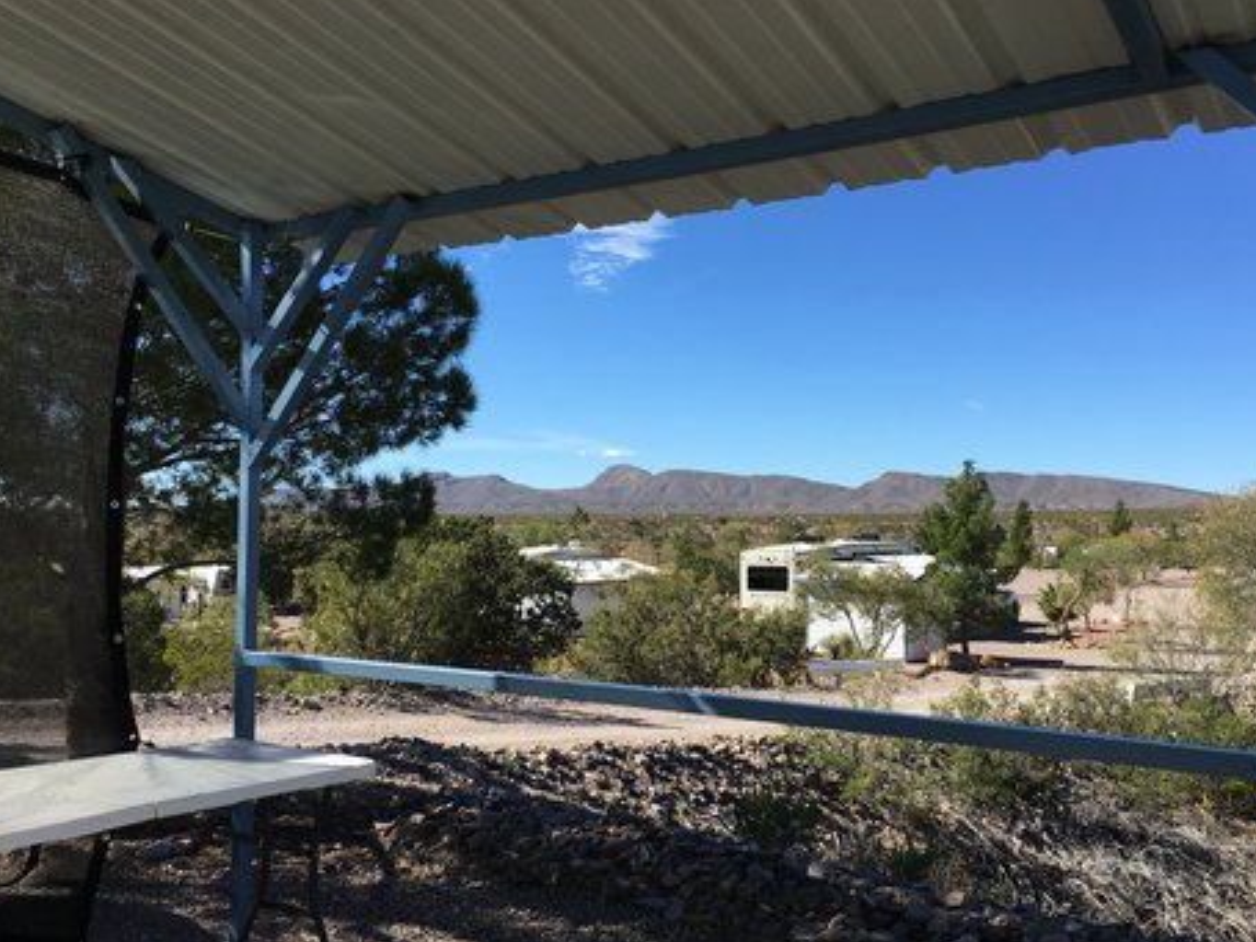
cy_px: 483
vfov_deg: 41.8
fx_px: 1233
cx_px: 658
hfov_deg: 53.9
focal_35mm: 34
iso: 25
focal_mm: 4.15
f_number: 2.2
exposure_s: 1/1479
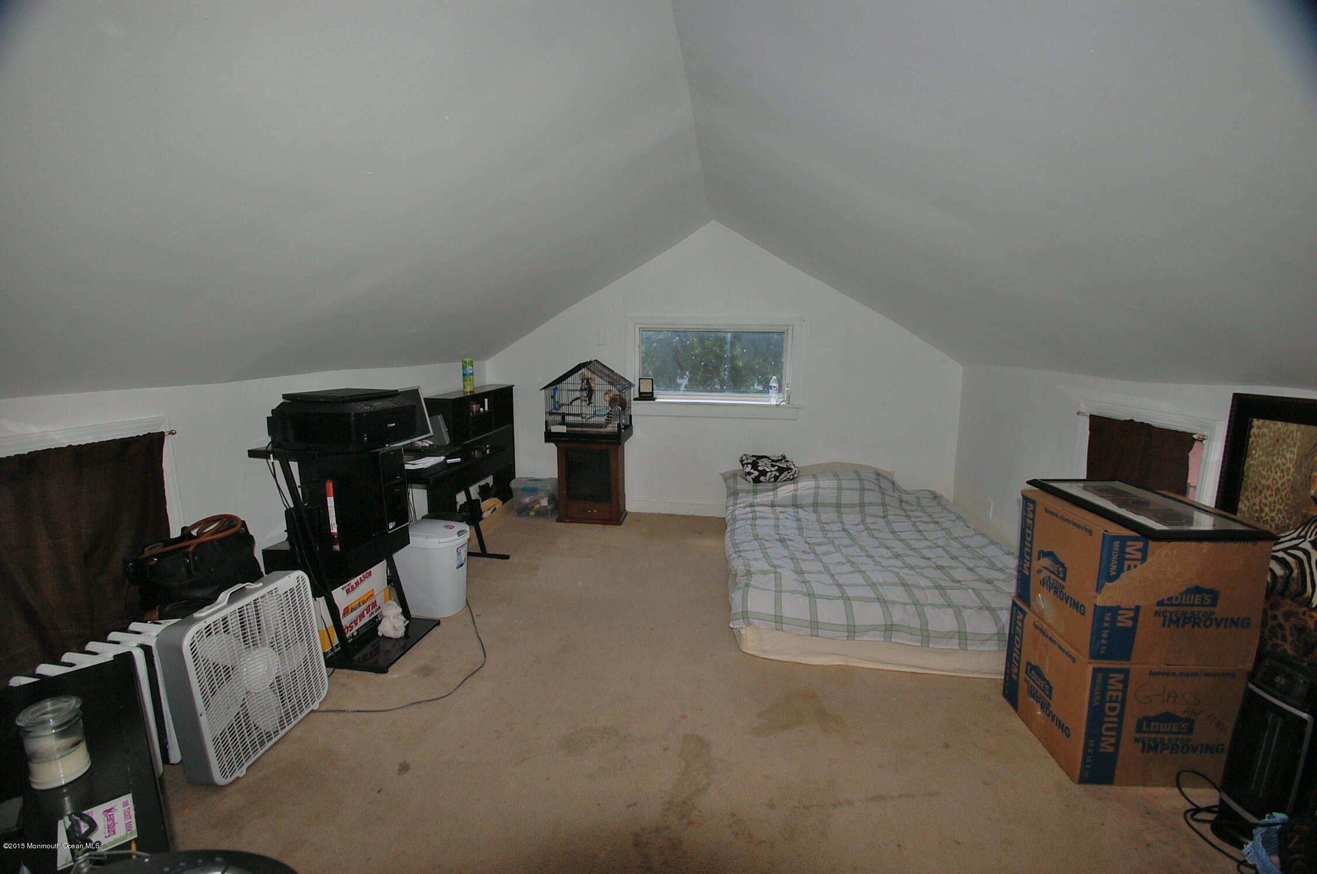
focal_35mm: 15
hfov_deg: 100.5
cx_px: 658
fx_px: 548
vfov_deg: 77.1
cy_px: 437
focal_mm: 10
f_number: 5.6
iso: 200
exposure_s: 1/60
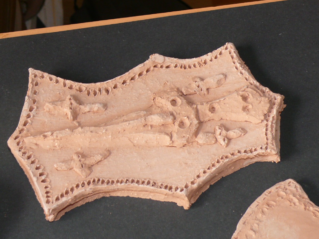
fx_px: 746
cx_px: 160
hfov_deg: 24.1
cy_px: 120
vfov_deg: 18.2
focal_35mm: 81
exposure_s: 1/30
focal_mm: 11.8
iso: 200
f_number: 3.2
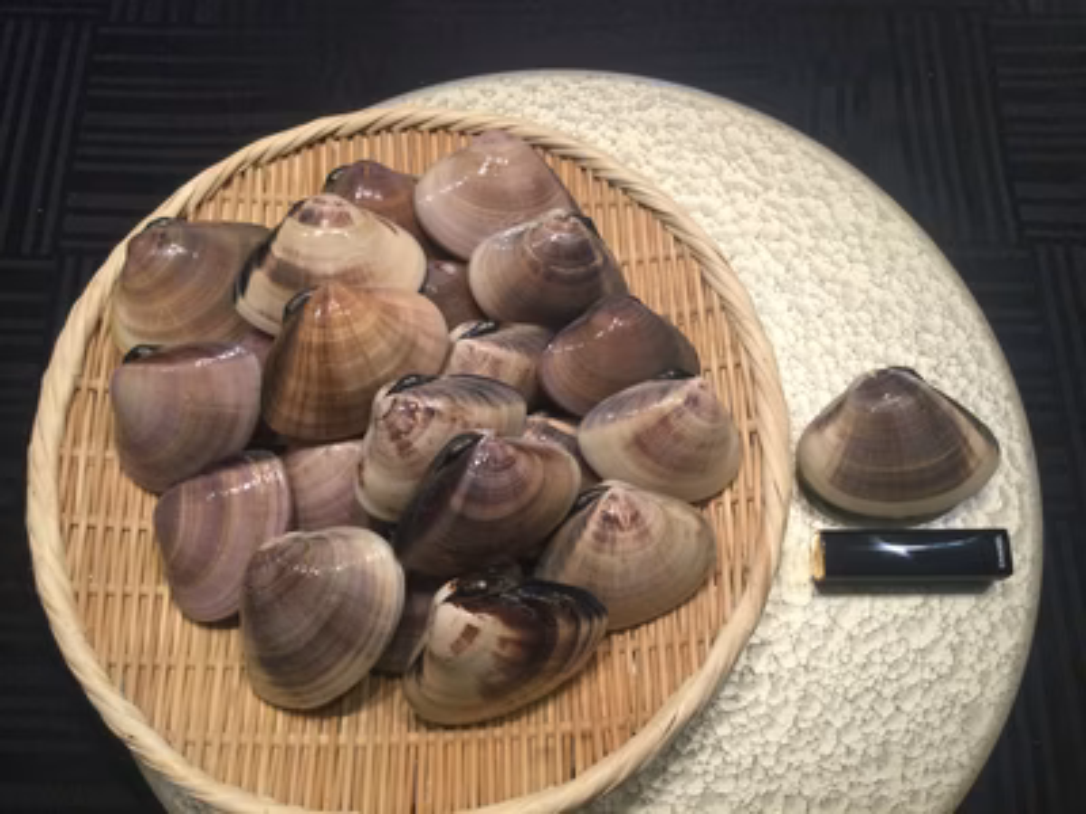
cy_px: 407
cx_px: 543
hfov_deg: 58.4
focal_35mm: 31
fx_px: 973
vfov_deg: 45.4
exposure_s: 1/30
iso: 100
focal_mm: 3.3
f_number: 2.4
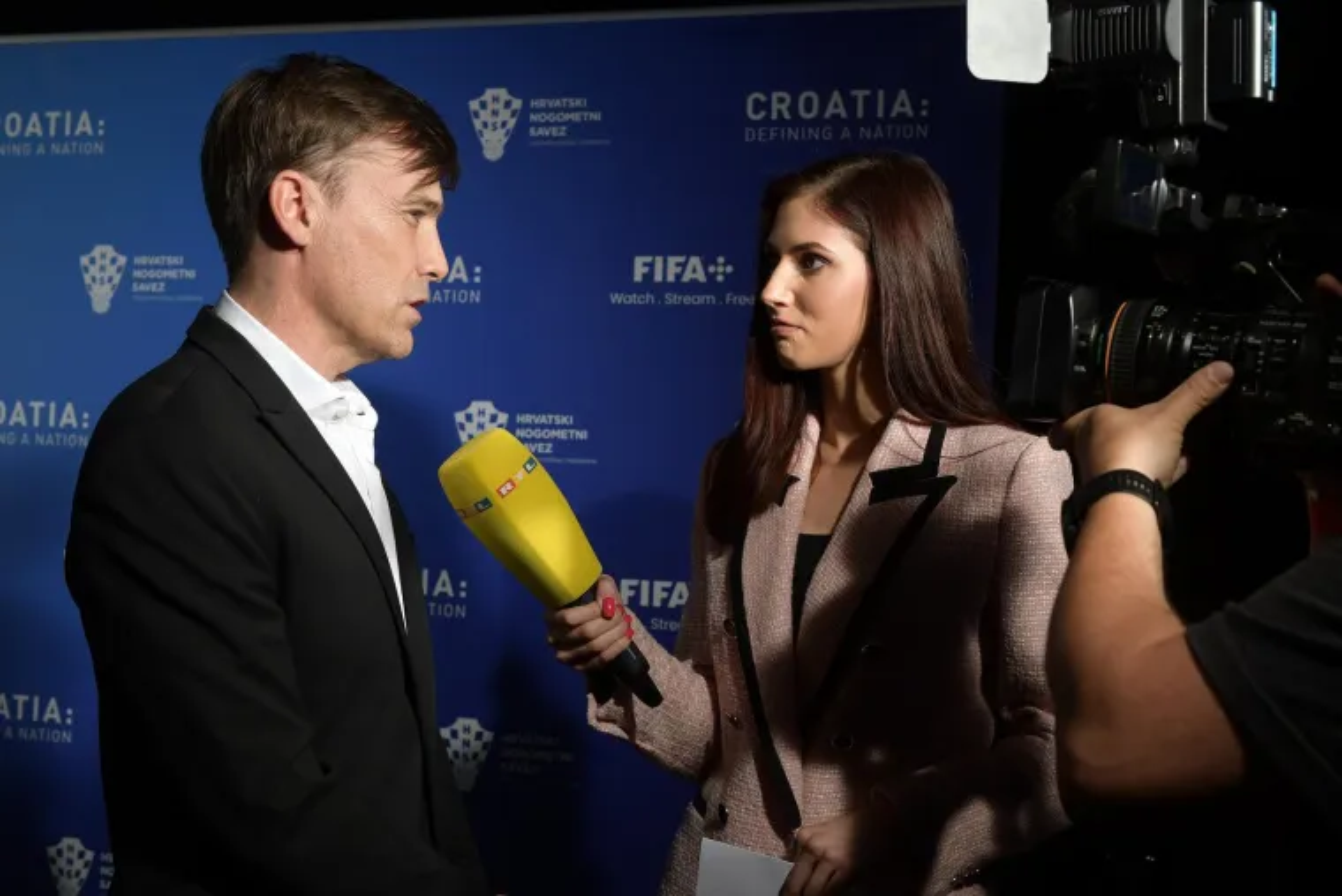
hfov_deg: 39.6
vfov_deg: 27.0
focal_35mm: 50
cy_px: 448
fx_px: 1864
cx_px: 671
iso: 500
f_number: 8
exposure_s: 1/160
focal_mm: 50
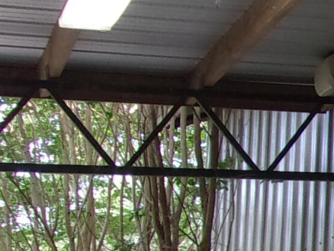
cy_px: 309
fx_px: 1418
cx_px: 694
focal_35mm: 147
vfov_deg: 9.9
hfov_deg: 11.8
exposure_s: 1/34
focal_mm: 4.9
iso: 103
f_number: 3
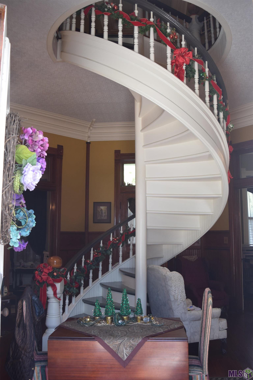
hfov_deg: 41.7
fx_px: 332
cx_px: 126
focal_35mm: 32
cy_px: 190
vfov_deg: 59.5
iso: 400
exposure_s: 1/80
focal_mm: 21
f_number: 4.5
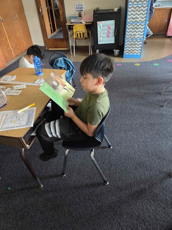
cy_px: 115
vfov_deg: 73.9
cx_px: 86
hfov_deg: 58.9
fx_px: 152
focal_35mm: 23
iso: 2000
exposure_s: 1/120
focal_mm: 5.4
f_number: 1.8
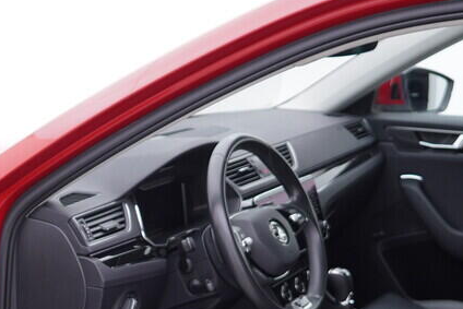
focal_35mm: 87
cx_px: 146
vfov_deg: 15.3
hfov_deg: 23.2
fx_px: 1119
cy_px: 348
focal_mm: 24
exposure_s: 1/40
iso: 125
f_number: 2.8
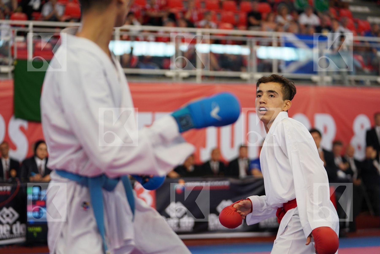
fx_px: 1034
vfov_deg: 14.0
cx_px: 190
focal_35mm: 98
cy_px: 127
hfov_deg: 20.8
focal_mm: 98
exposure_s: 1/800
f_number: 2.8
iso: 1250
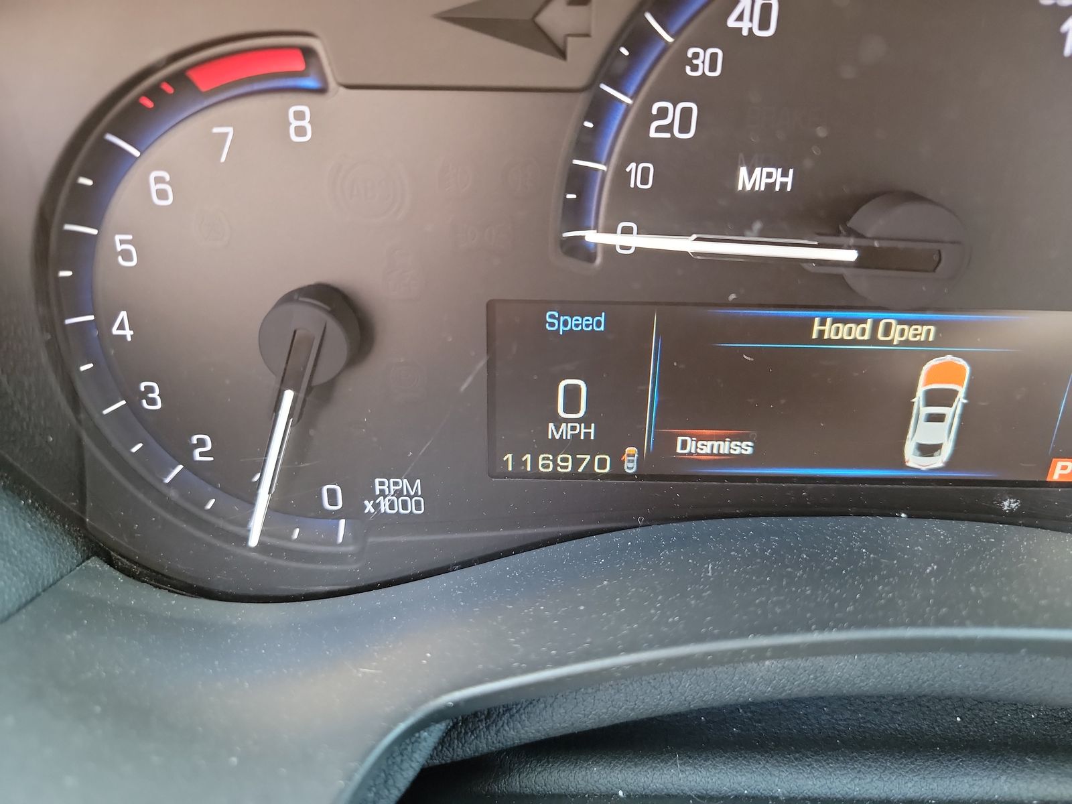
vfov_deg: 56.8
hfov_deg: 71.6
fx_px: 743
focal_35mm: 24
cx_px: 536
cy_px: 402
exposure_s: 1/59
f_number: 1.8
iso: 971
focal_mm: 6.7
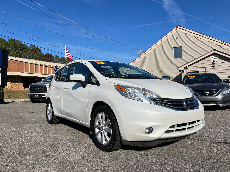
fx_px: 173
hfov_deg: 67.3
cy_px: 86
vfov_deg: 53.1
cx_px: 115
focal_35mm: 26
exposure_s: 1/7463
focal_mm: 5.7
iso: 50
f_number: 1.5
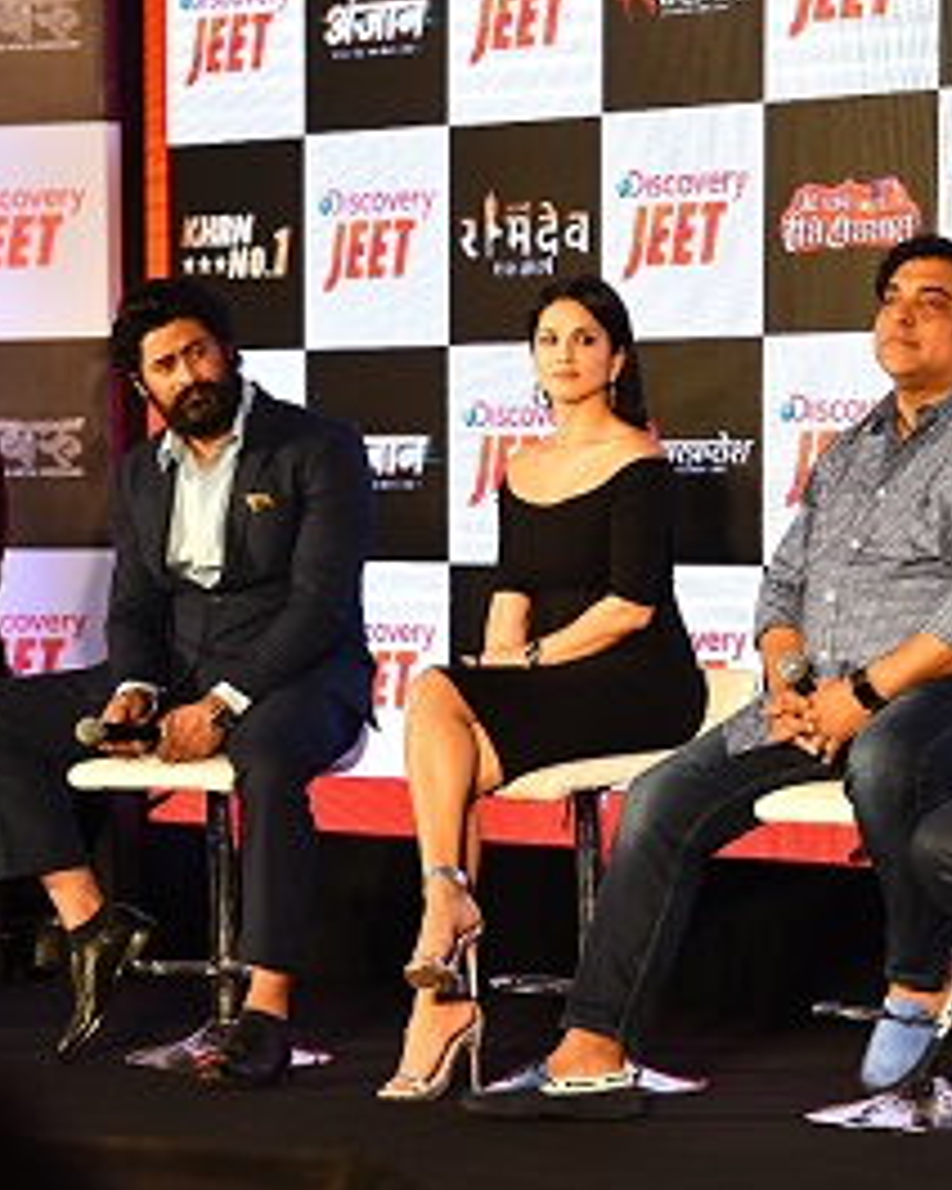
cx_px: 159
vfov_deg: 10.7
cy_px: 595
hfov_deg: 8.6
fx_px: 6339
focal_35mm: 180
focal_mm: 125
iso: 1000
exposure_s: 1/200
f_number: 4
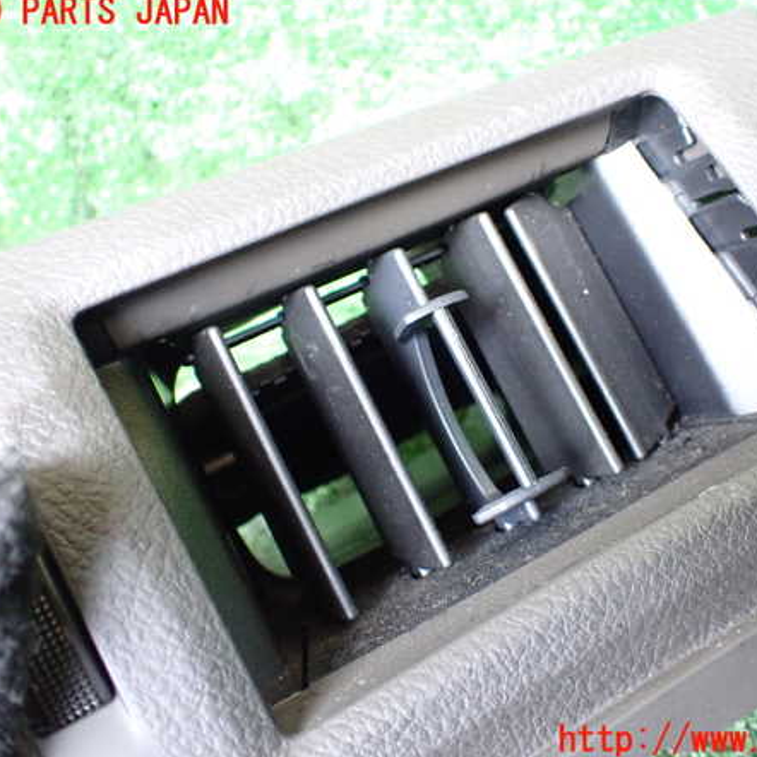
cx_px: 432
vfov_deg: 46.0
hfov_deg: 45.9
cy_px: 377
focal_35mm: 36
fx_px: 891
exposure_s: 1/30
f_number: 2.3
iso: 800
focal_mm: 5.4
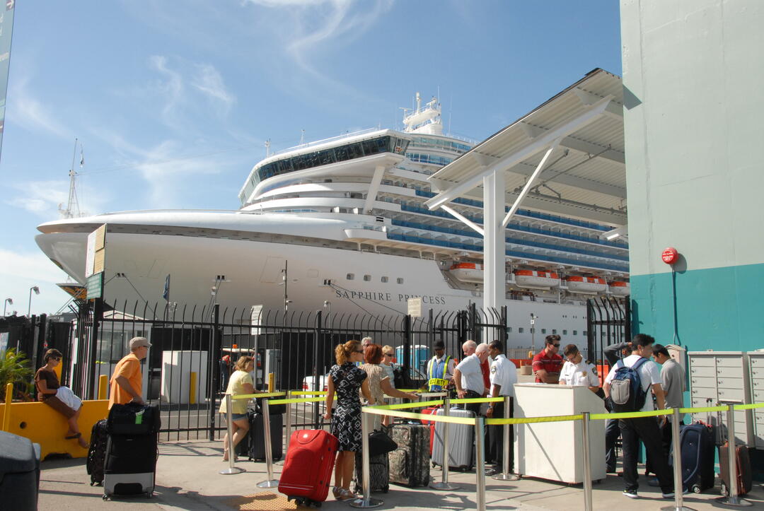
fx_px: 765
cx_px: 382
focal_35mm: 36
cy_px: 256
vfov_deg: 37.0
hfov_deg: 53.1
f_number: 14
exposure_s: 1/250
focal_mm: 24
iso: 400
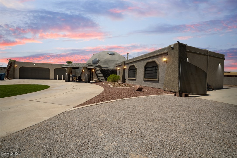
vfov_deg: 81.2
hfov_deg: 104.3
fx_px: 92
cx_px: 118
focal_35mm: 14
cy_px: 79
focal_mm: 14
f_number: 9
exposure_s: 1/1000
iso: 100
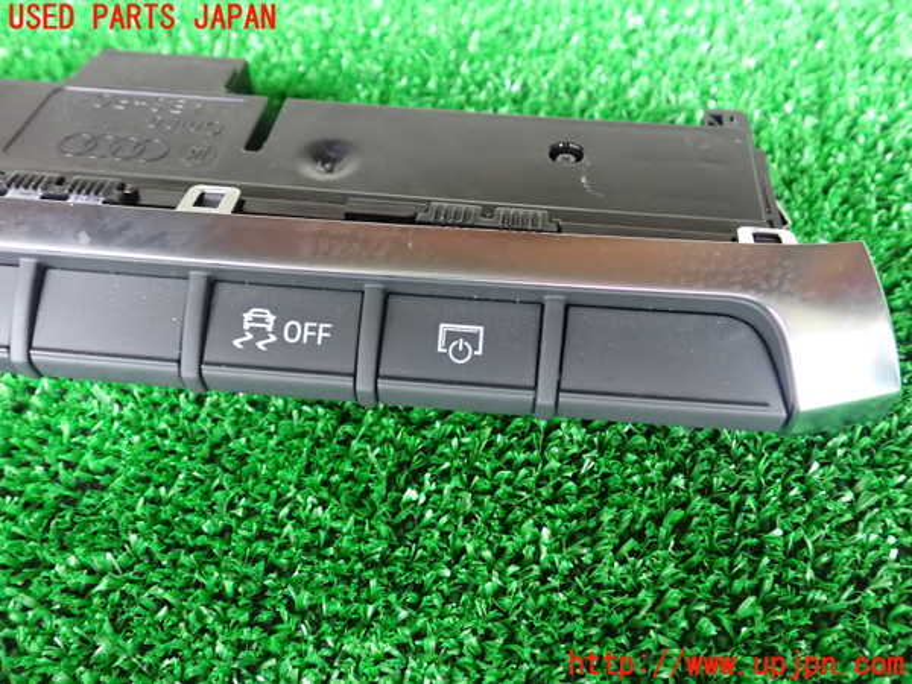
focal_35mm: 30
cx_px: 456
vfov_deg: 46.8
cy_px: 342
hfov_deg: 60.0
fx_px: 790
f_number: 2.3
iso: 1250
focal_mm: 5.4
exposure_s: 1/50
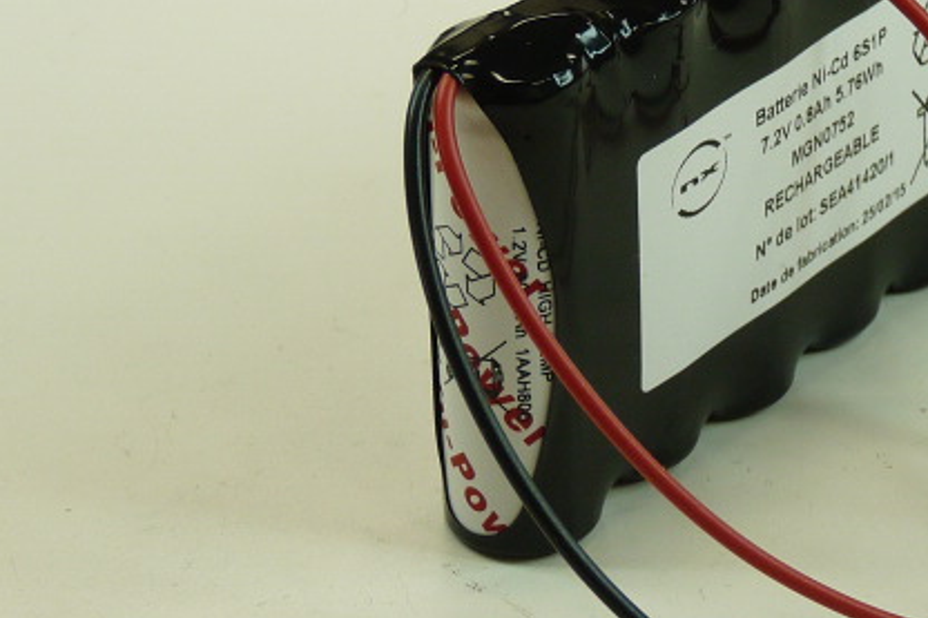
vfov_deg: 9.0
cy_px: 232
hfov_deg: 13.5
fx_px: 3916
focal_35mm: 152
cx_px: 696
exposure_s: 1/40
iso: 100
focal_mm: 9.5
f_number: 3.2
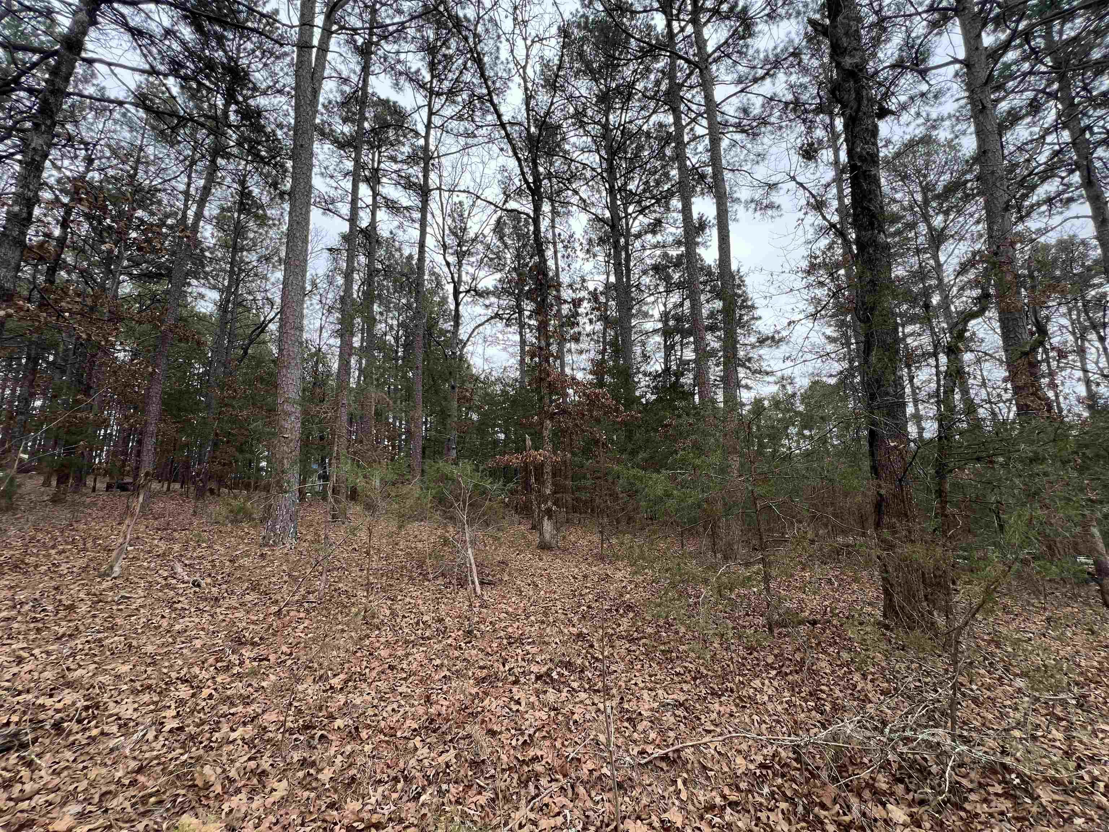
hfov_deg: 106.2
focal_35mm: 13
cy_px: 416
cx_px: 554
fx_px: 416
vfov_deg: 89.9
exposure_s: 1/103
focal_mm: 1.57
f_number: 1.8
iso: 32
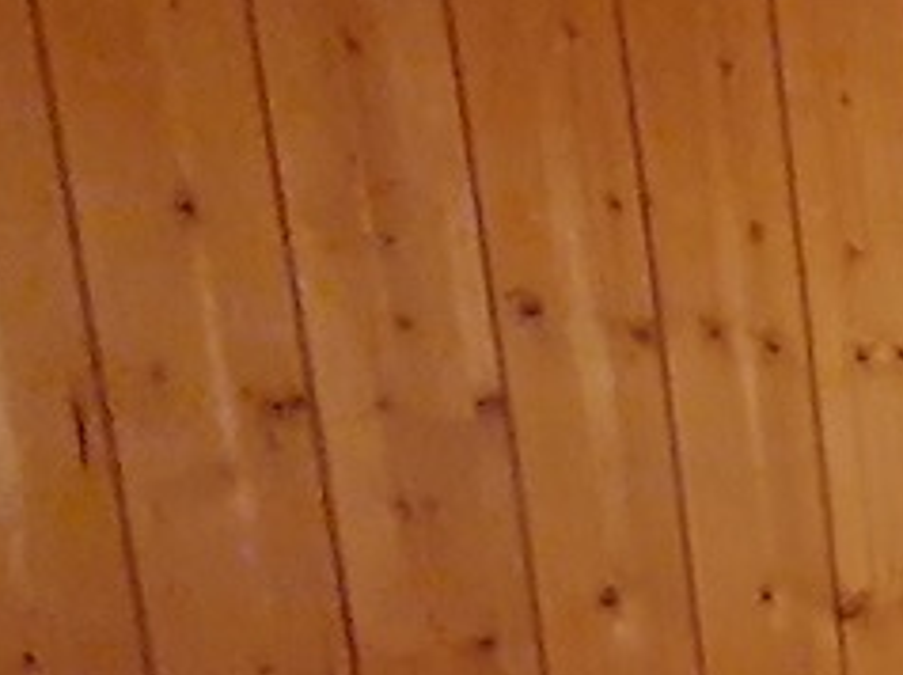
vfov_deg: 18.6
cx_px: 2087
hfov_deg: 15.9
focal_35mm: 70
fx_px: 1824
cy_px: 1011
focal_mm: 1.8
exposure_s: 1/33
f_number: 2.2
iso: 640
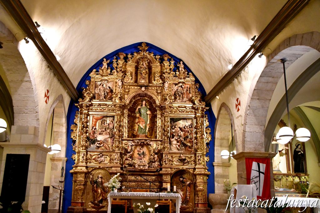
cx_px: 160
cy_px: 106
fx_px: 293
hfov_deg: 57.2
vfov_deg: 39.9
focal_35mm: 33
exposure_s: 1/160
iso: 6400
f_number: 6.3
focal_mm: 22
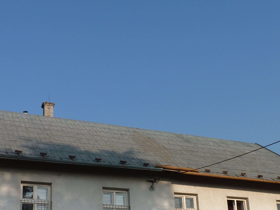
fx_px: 421
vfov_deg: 27.2
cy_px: 182
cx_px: 133
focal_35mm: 52
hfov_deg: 36.8
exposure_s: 1/320
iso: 80
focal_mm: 4.8
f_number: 5.6
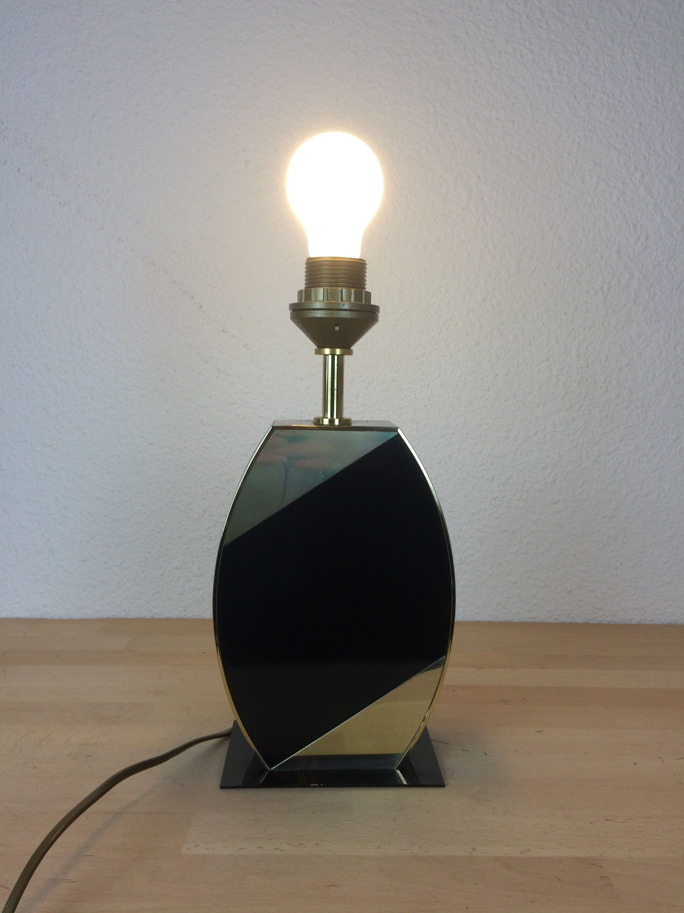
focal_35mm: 29
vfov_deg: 61.7
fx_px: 764
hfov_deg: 48.2
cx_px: 342
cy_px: 456
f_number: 2.2
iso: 40
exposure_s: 1/100
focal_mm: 4.15
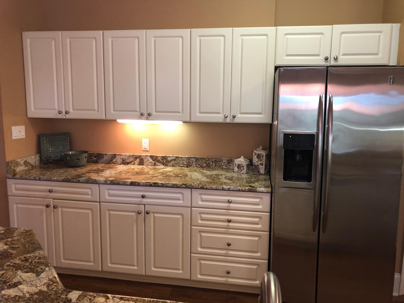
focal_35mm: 28
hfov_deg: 63.4
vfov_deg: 49.7
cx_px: 202
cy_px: 152
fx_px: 327
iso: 40
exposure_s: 1/15
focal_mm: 3.99
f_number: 1.8
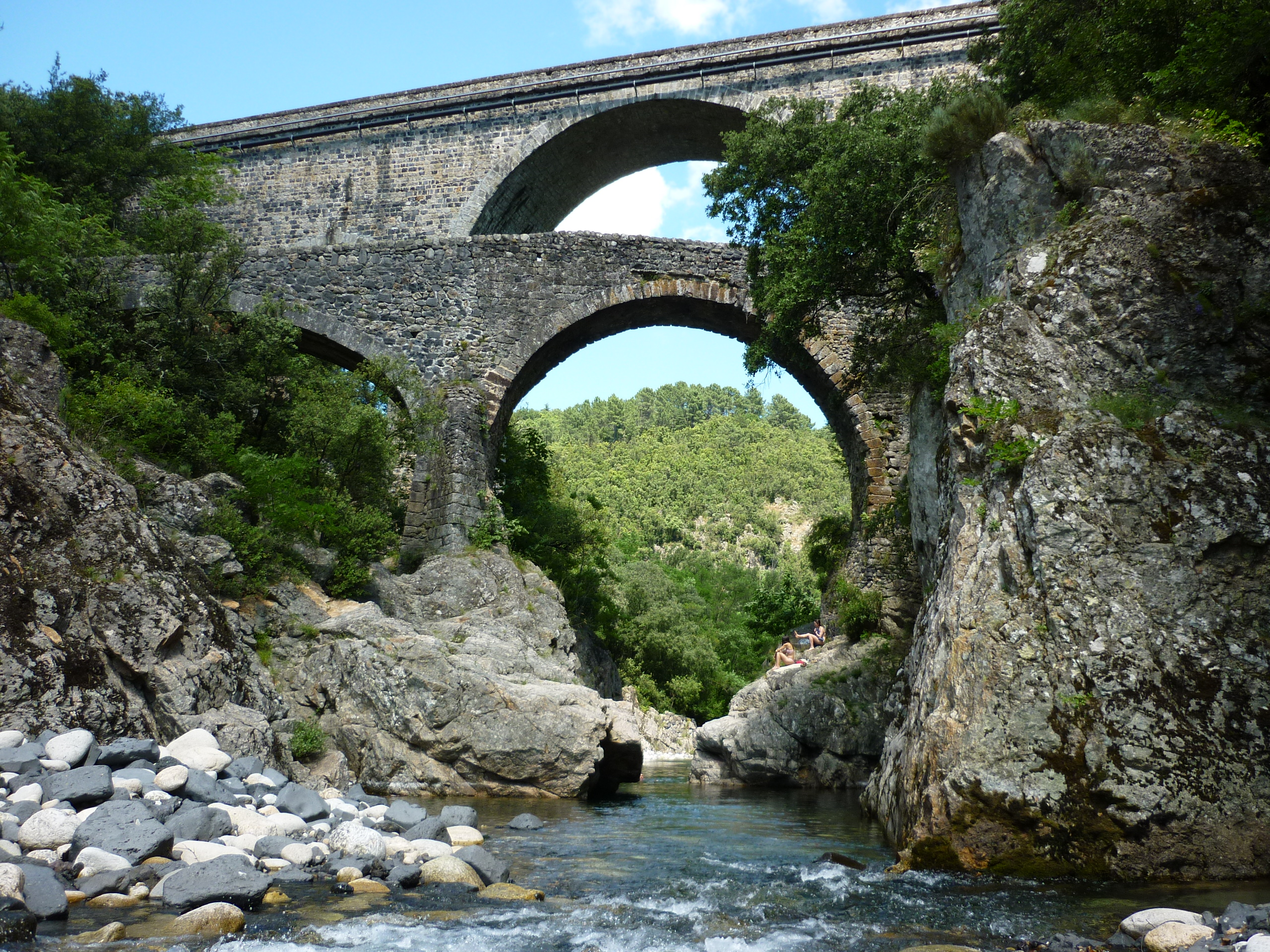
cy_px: 476
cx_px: 635
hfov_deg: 55.4
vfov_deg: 42.9
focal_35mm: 33
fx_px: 1211
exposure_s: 1/400
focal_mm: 5.5
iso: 80
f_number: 2.8
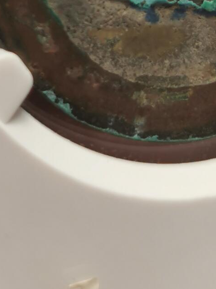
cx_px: 101
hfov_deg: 7.9
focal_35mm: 187
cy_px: -75
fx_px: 1556
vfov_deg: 10.4
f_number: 1.6
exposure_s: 1/159
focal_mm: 5.56
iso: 50
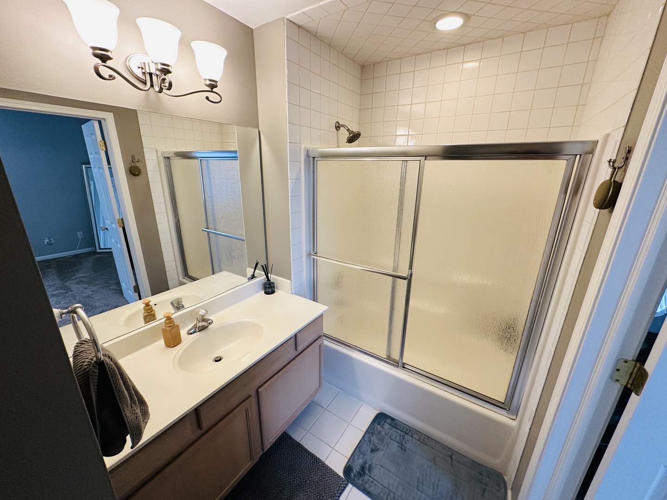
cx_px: 334
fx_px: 270
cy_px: 250
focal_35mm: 14
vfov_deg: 85.7
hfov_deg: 102.1
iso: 160
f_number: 2.2
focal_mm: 2.22
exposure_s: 1/60
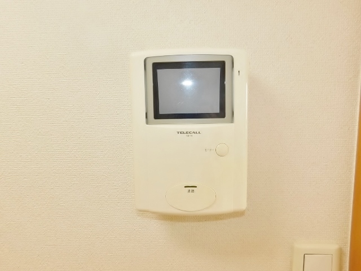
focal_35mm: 23
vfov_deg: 58.9
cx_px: 180
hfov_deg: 73.9
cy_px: 136
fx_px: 240
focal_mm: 4
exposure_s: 1/30
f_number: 3
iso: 125
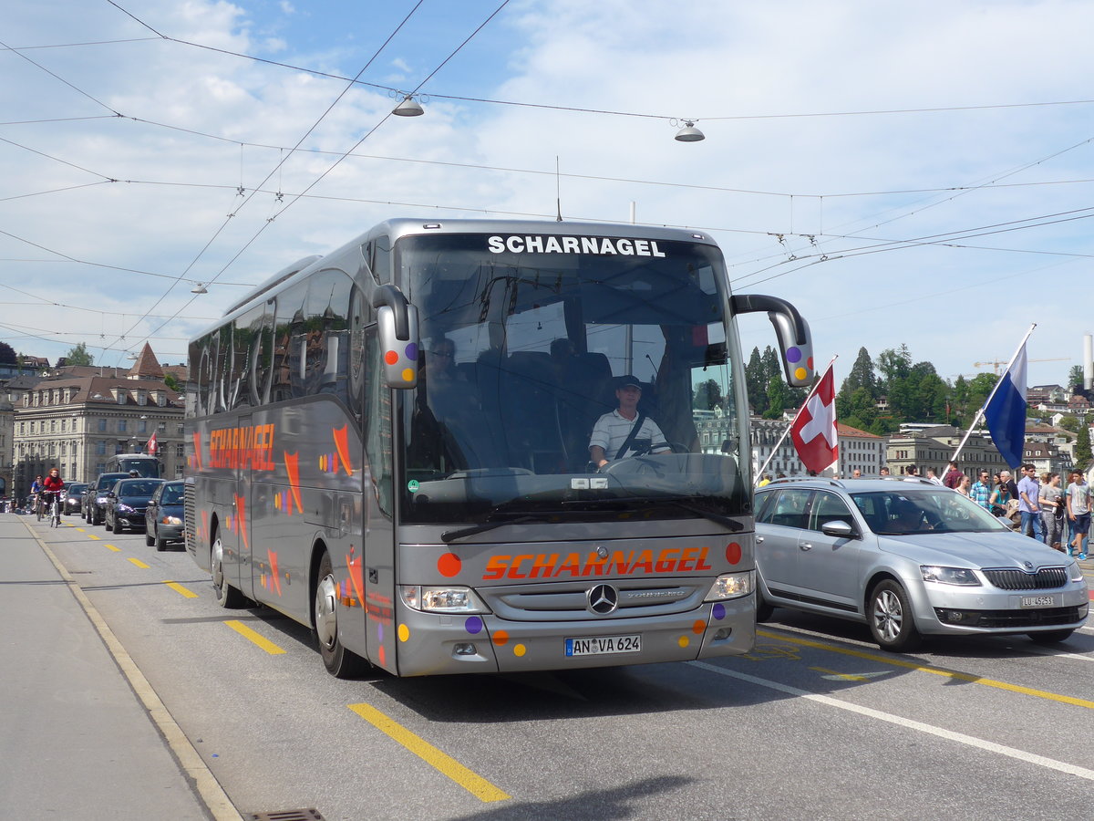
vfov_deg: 29.7
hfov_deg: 38.9
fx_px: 1549
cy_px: 410
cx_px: 547
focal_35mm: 49
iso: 80
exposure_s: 1/1300
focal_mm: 10.1
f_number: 3.2
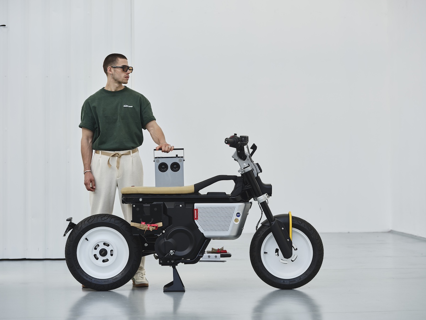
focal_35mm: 87
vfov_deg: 17.0
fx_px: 1071
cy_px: 160
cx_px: 213
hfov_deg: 22.5
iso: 250
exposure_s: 1/200
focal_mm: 110
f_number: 4
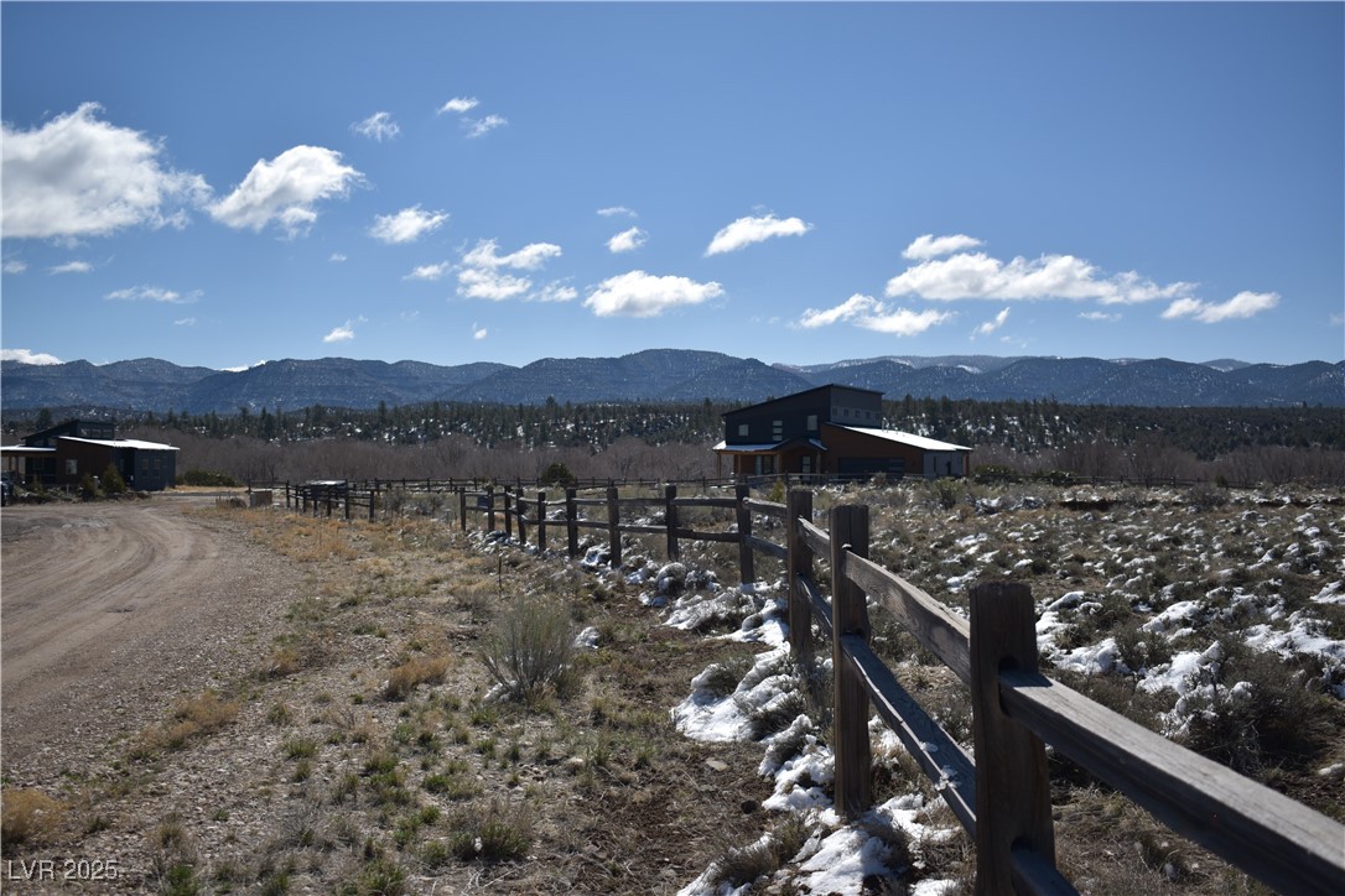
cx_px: 672
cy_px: 448
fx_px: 1345
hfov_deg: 53.1
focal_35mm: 36
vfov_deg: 36.9
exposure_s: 1/1600
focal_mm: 24
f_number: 4
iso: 100
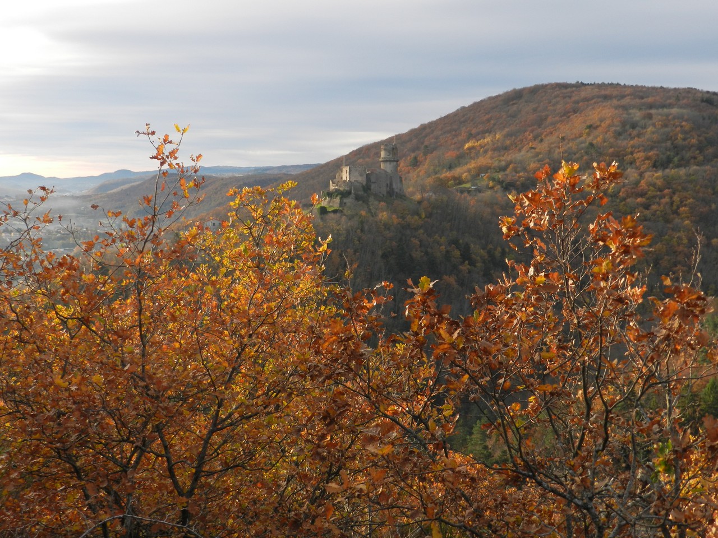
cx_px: 359
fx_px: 954
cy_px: 269
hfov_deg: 41.2
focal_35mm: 46
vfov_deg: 31.5
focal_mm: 8.1
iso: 160
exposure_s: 1/250
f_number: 4.2
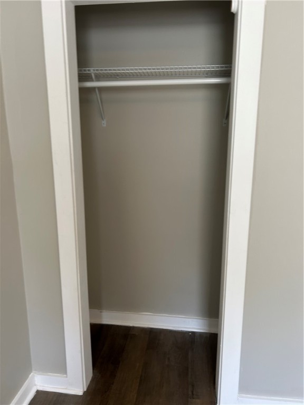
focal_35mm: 26
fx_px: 304
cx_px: 152
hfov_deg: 53.1
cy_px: 202
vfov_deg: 67.3
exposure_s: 1/60
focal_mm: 5.7
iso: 64
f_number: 1.5
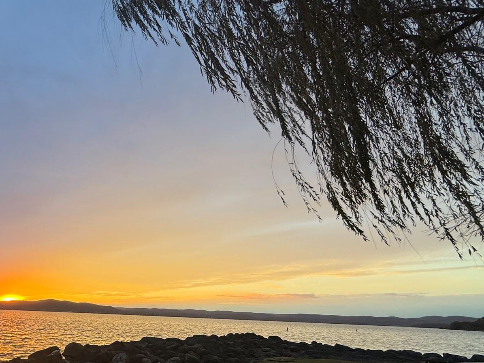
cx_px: 117
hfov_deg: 66.8
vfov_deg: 53.2
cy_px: 288
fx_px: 336
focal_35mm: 24
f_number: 2.2
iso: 50
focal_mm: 2.22
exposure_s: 1/164
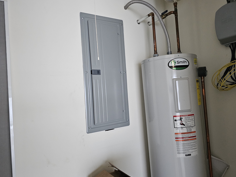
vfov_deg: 53.1
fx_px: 177
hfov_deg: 67.2
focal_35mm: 26
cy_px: 87
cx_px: 125
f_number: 1.7
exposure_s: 1/120
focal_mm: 6.3
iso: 640
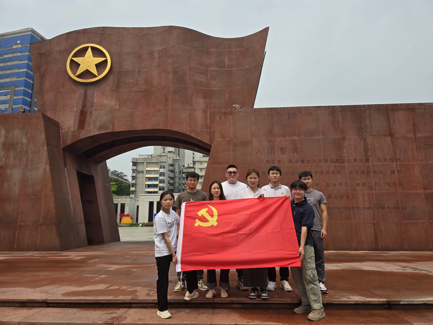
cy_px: 162
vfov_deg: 58.9
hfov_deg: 73.9
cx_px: 216
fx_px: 288
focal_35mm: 23
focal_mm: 6.3
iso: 12
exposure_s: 1/944
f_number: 1.7
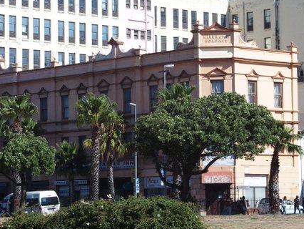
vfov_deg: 9.8
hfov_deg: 13.0
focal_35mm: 152
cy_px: 114
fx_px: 1336
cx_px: 148
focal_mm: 28.8
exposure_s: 1/800
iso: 100
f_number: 4
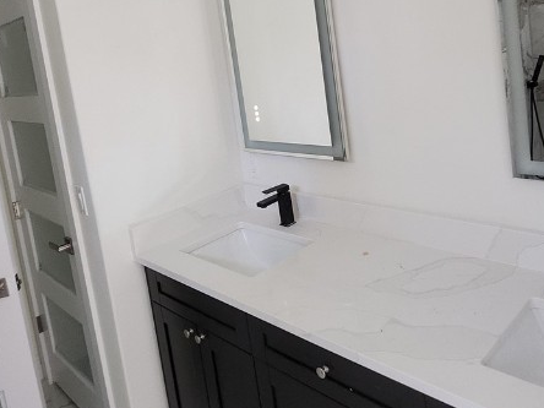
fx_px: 471
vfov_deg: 44.9
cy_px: 93
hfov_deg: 59.8
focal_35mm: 30
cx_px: 306
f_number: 2.2
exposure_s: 1/60
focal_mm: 1.7
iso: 250
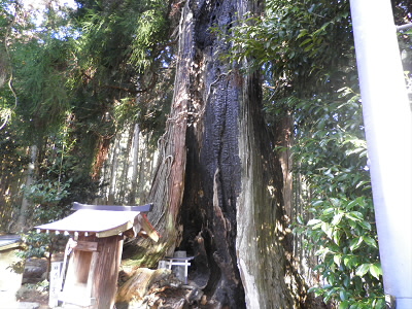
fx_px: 321
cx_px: 206
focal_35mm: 27
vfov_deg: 51.4
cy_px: 154
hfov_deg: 65.3
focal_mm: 4.9
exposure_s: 1/30
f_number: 3.2
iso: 125
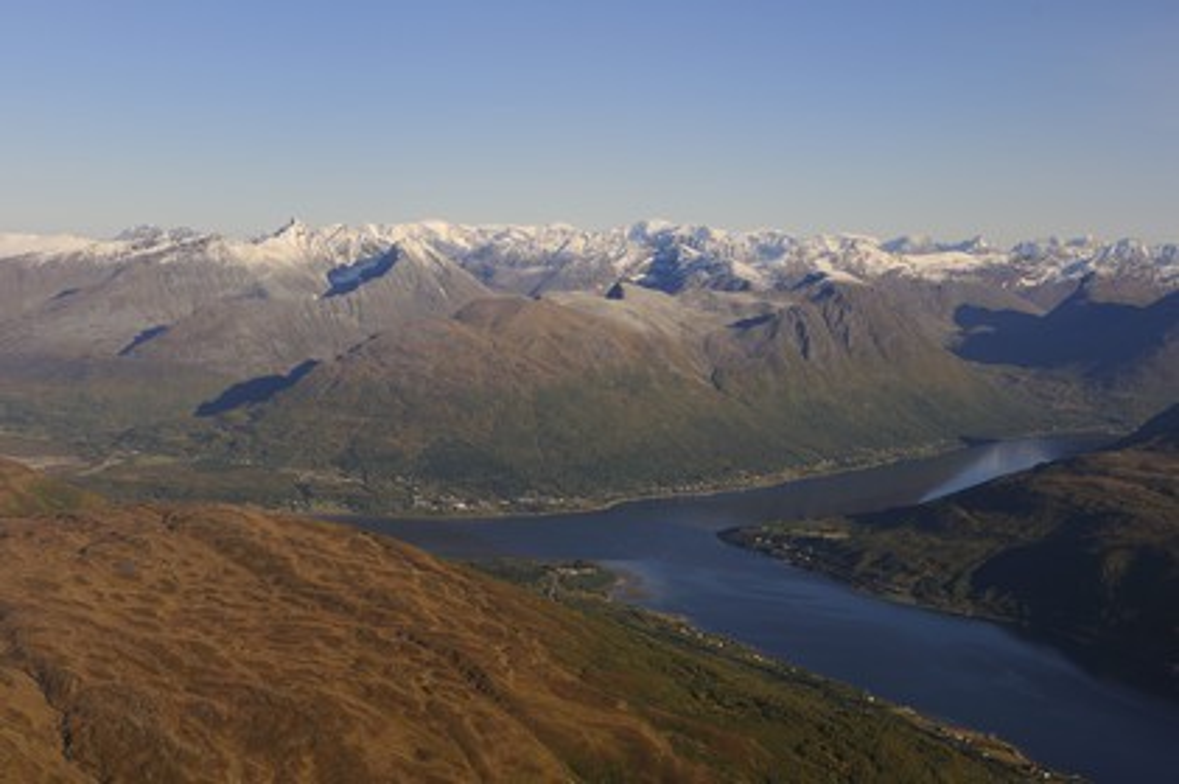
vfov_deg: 28.0
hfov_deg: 41.1
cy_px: 392
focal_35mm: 48
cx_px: 590
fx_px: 1571
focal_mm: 48
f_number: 7.1
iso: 200
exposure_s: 1/500
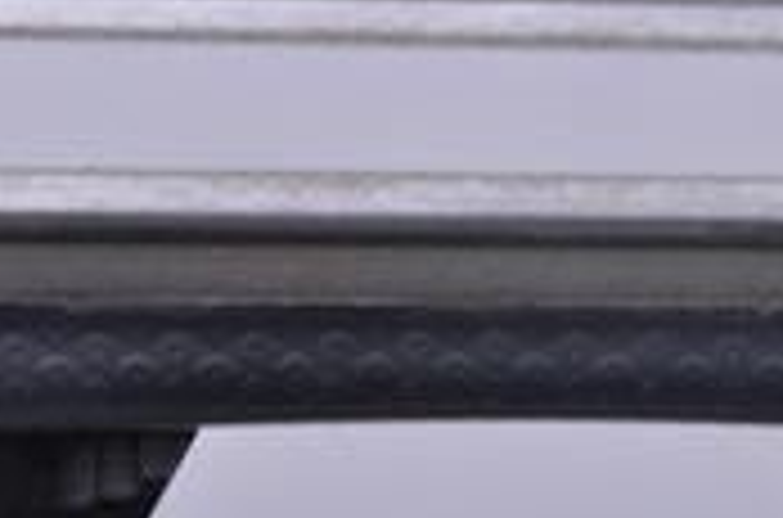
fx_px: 8856
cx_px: 576
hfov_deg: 5.1
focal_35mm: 408
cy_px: 88
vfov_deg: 3.3
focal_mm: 105
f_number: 9.5
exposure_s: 1/125
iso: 3200
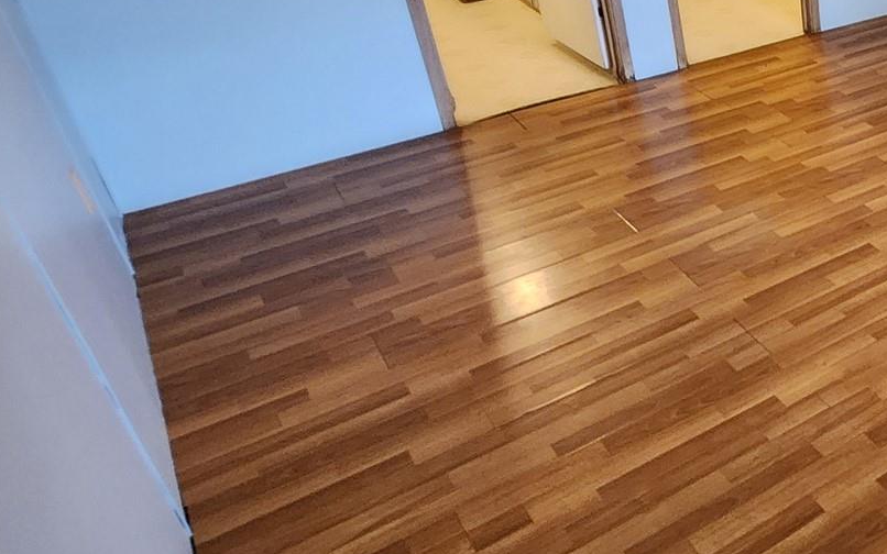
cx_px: 1049
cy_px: 144
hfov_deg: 40.3
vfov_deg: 35.5
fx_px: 846
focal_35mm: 35
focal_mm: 2.2
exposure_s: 1/30
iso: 500
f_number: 2.2
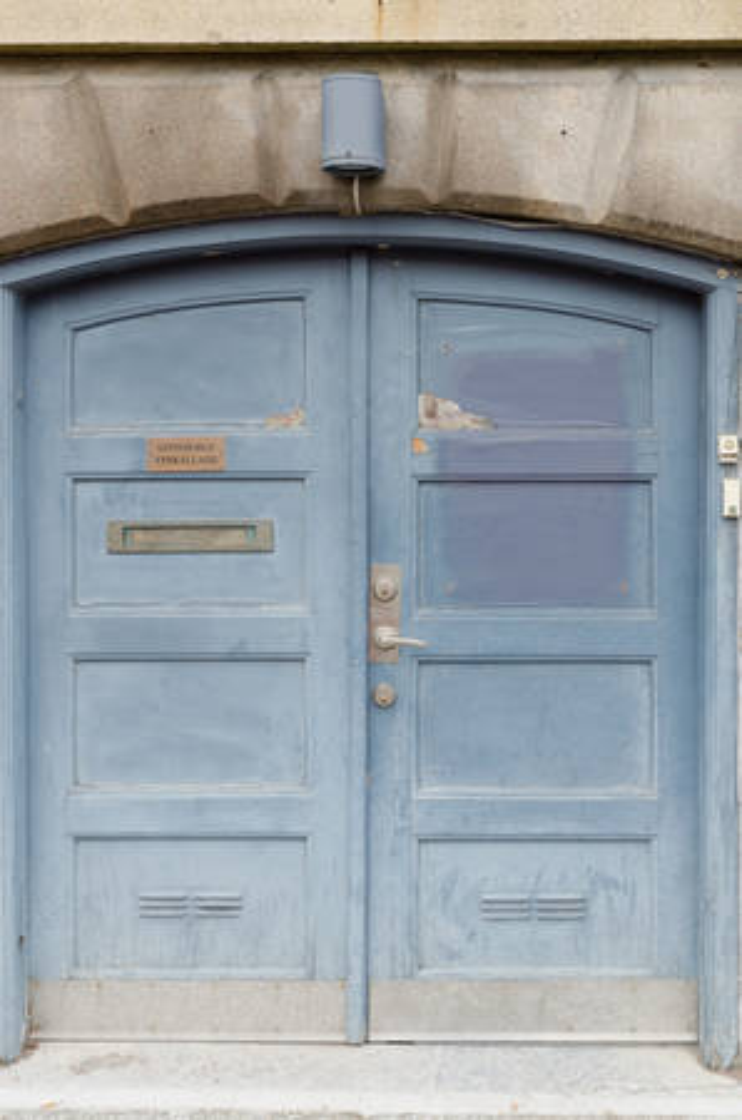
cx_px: 371
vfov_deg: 53.2
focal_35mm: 36
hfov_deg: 36.7
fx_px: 1118
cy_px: 560
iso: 160
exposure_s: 1/30
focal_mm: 24
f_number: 7.1
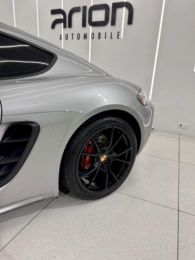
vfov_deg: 71.6
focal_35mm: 24
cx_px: 98
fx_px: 180
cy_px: 130
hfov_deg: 56.8
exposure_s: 1/100
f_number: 1.78
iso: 160
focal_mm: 6.76
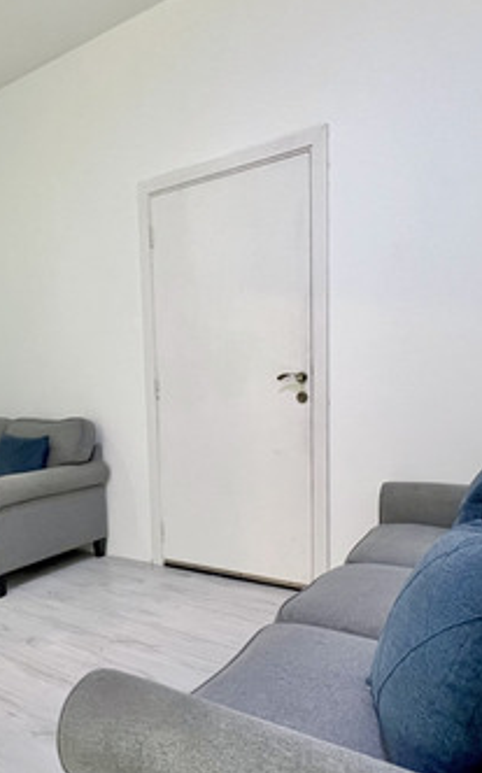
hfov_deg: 61.4
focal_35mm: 19
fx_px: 400
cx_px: 183
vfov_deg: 88.0
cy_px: 376
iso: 250
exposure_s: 1/100
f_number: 1.8
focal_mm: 1.57
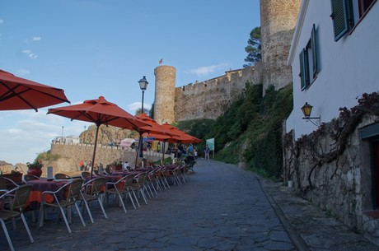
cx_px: 190
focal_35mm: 27
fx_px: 284
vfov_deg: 47.8
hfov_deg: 67.5
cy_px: 126
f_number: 6.3
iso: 100
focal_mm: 18
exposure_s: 1/125
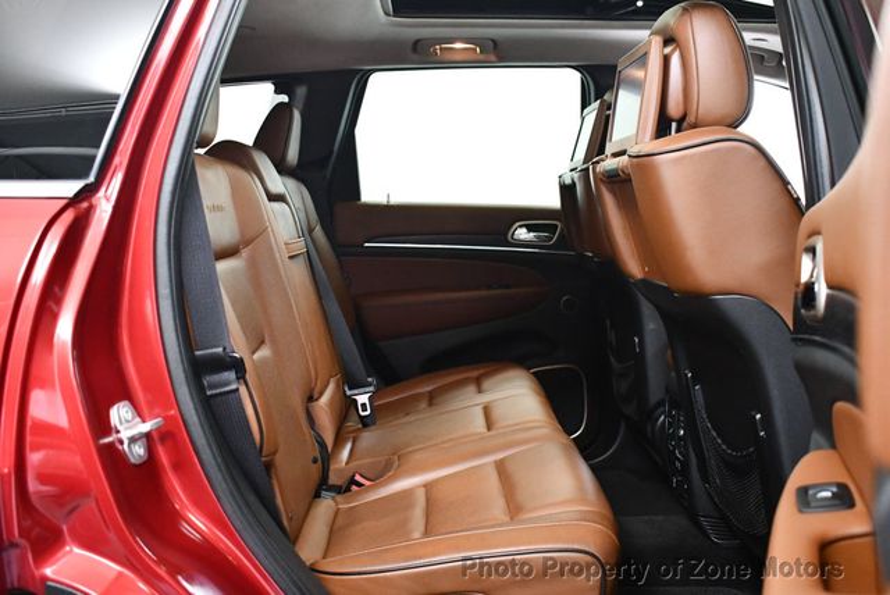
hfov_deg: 53.1
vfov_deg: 36.9
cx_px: 445
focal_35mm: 36
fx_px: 891
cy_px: 298
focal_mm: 18
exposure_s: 1/60
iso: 3600
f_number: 3.5
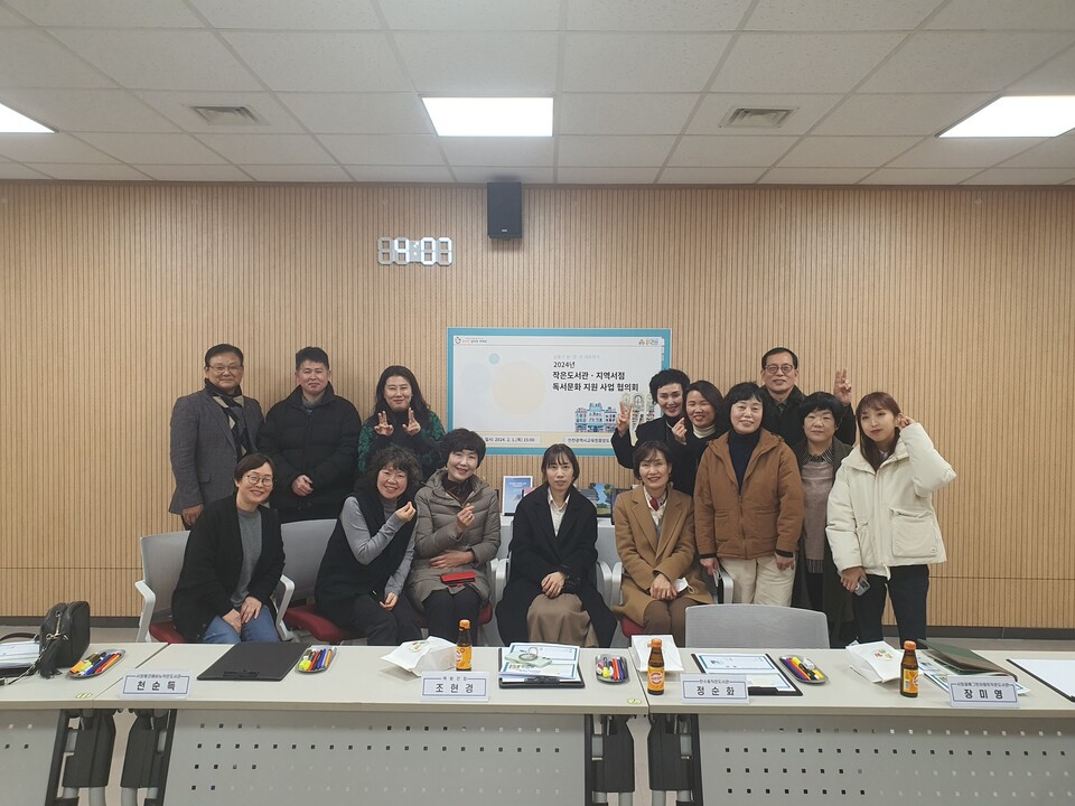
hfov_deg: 67.3
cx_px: 538
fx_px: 807
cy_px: 403
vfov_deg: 53.1
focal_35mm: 26
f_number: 2.4
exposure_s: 1/120
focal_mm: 4.3
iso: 160
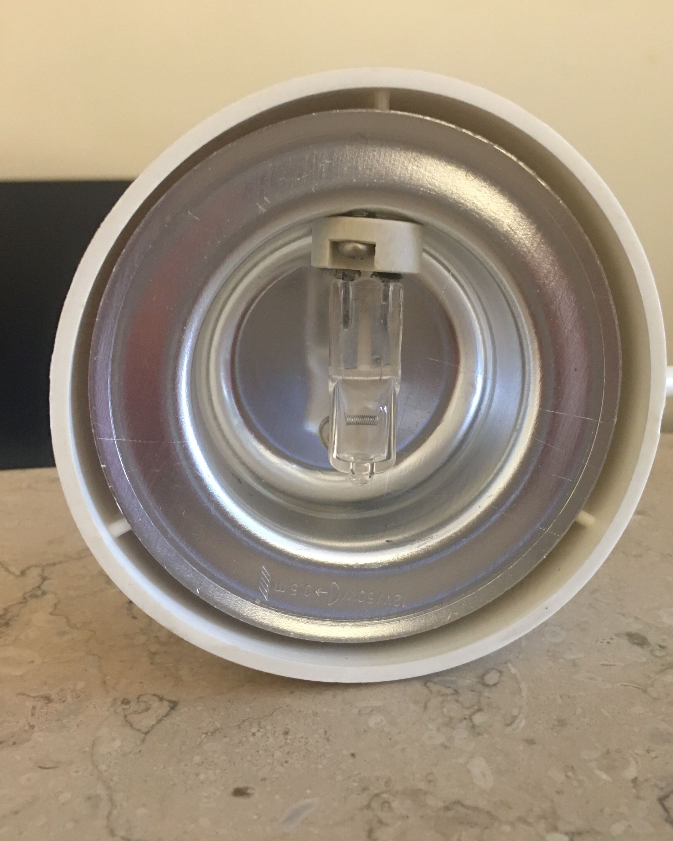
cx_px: 385
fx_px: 946
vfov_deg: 47.9
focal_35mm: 38
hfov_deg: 39.1
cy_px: 421
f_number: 2.2
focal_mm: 4.15
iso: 100
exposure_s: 1/8
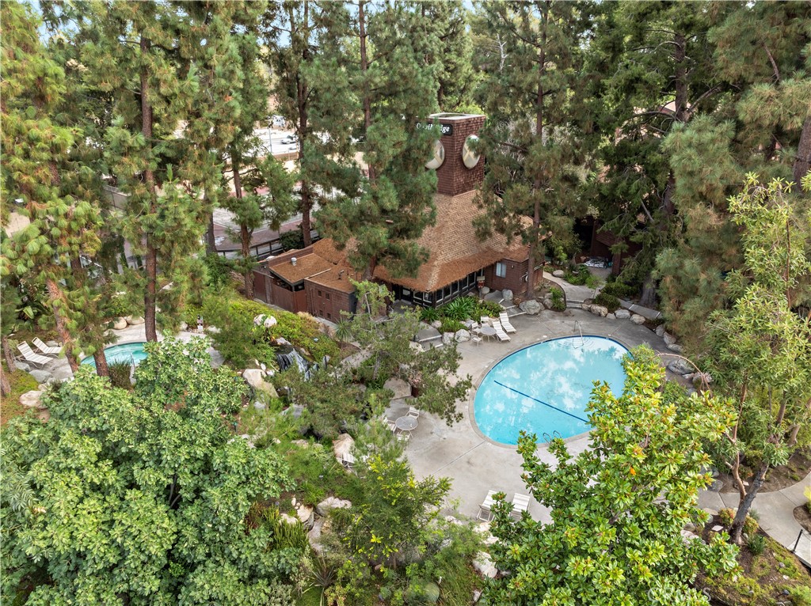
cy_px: 303
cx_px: 406
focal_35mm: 24
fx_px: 562
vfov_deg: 56.7
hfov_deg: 71.6
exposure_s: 1/30
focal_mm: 12.29
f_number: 11
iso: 100
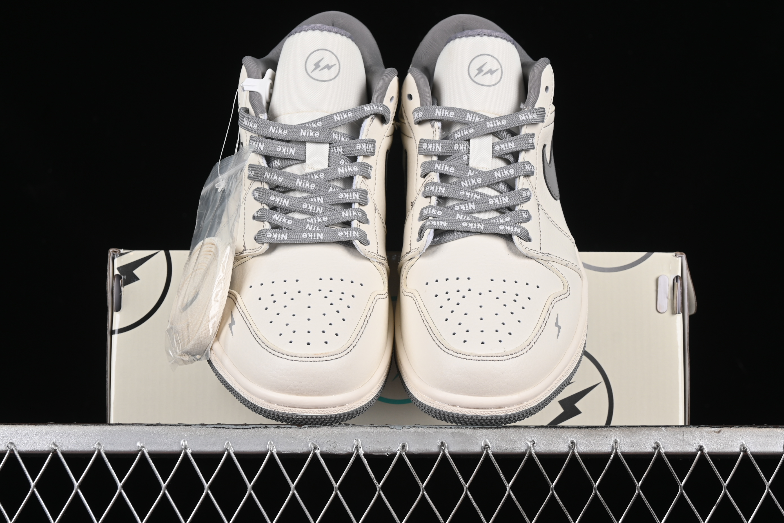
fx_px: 1633
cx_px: 392
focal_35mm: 75
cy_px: 262
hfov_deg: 27.0
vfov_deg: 18.2
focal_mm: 50
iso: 160
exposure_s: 1/80
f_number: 8
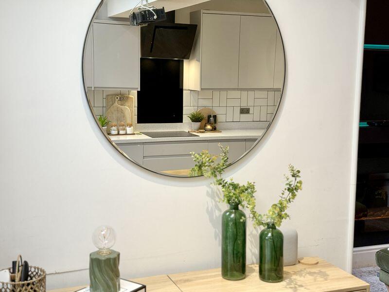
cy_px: 146
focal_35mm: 48
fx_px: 539
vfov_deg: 30.3
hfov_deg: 39.7
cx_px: 194
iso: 64
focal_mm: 6.76
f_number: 1.78
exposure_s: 1/50
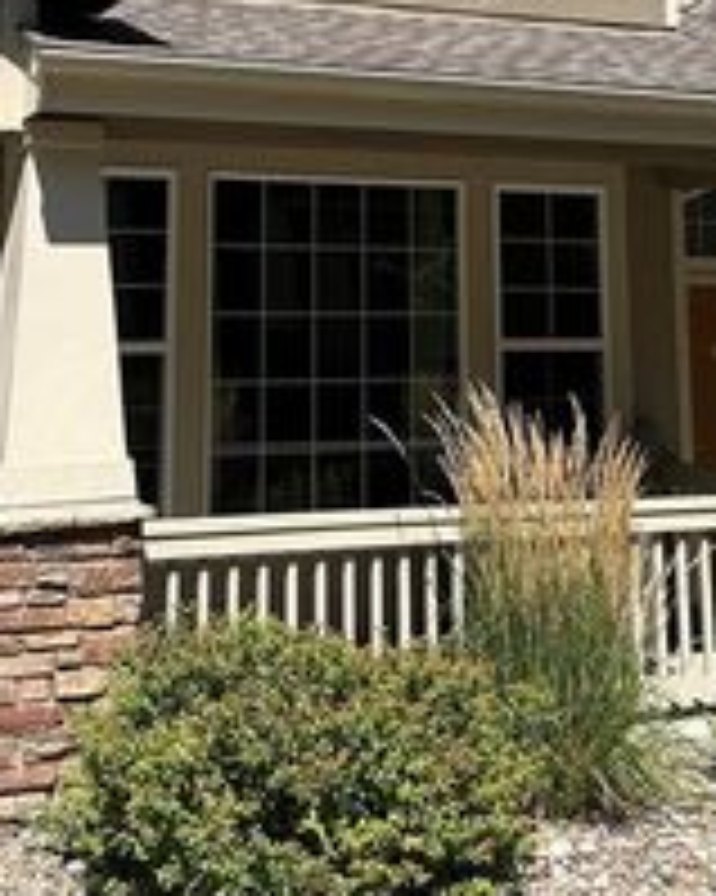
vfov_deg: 30.6
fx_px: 1564
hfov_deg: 25.8
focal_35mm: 59
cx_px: 324
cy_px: 97
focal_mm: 6.86
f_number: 1.78
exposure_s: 1/4016
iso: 80
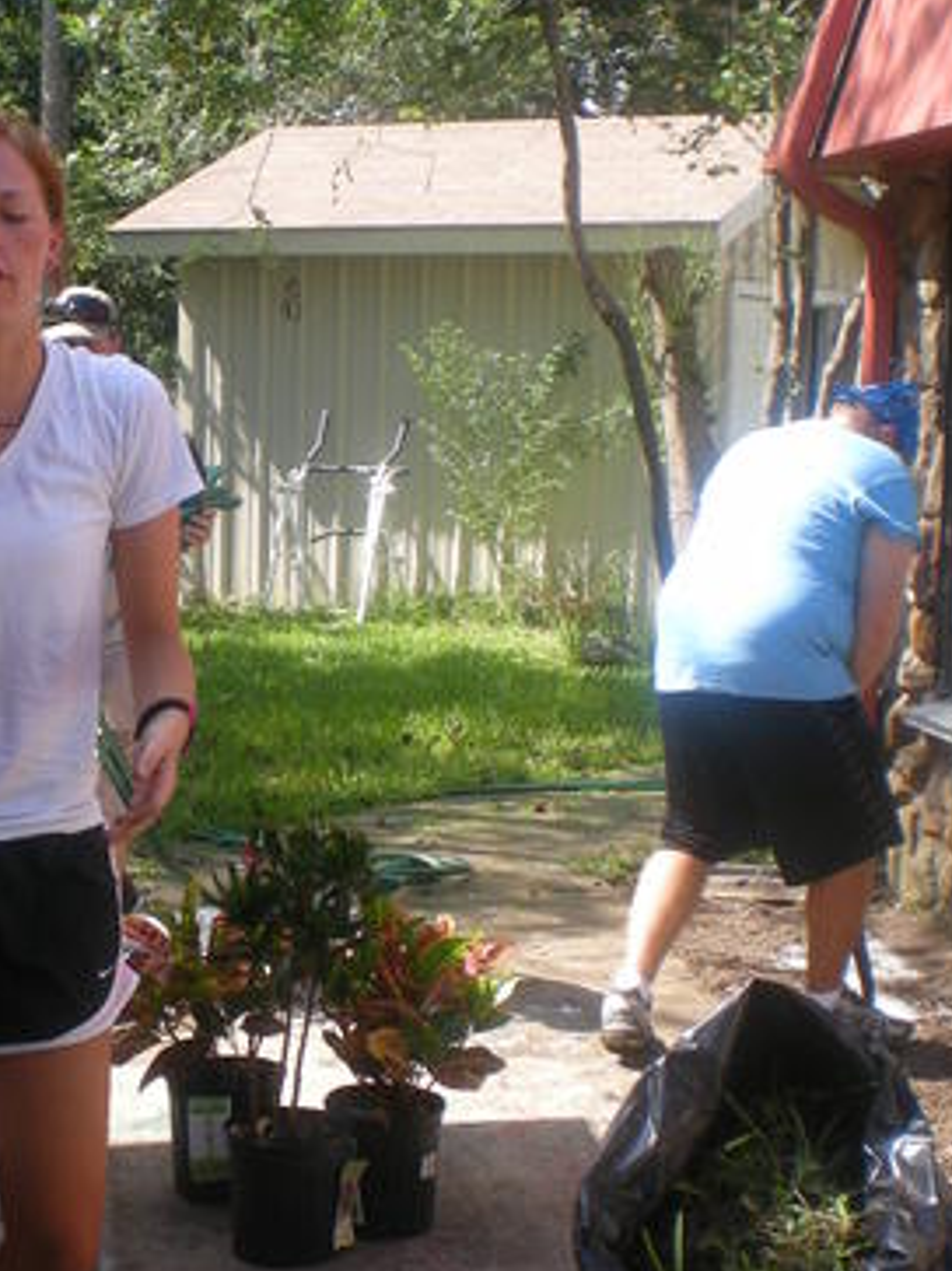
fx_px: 2458
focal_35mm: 67
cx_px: 441
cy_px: 634
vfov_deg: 29.0
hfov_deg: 21.9
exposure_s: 1/130
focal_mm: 6.3
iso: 64
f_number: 4.6
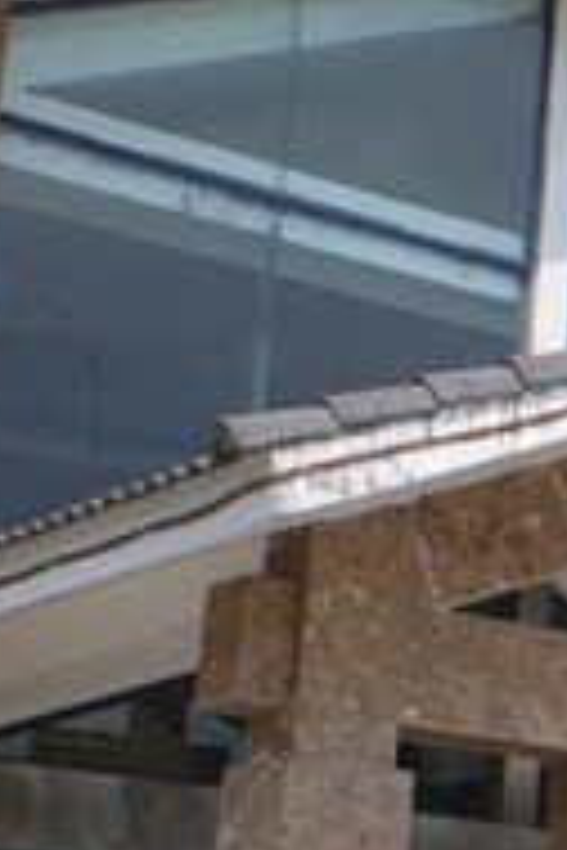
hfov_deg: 10.3
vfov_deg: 17.9
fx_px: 2693
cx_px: 1404
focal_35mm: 114
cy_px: 612
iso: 100
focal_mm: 18
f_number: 11
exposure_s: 1/125
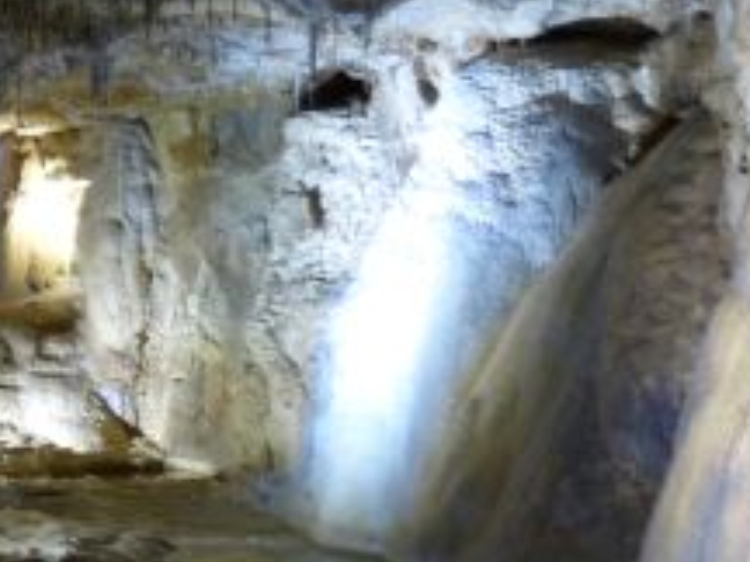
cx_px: 337
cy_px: 605
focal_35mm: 58
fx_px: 1257
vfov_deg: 23.8
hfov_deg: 33.2
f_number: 4
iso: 200
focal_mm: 4.5
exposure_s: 1/1.6
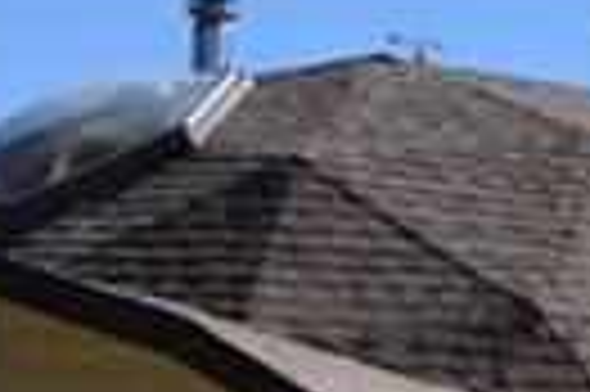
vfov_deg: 9.6
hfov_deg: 12.0
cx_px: 1378
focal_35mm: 141
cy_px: 392
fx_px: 2308
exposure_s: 1/320
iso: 200
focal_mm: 12
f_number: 9
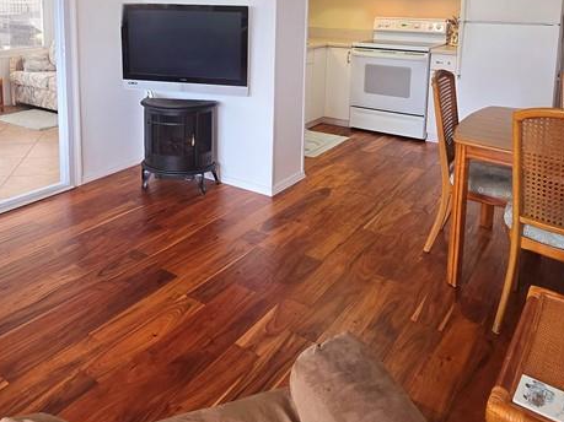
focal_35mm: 29
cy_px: 67
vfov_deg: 45.1
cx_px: 206
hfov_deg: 60.7
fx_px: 472
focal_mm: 2.2
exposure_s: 1/60.2
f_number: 2.2
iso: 250
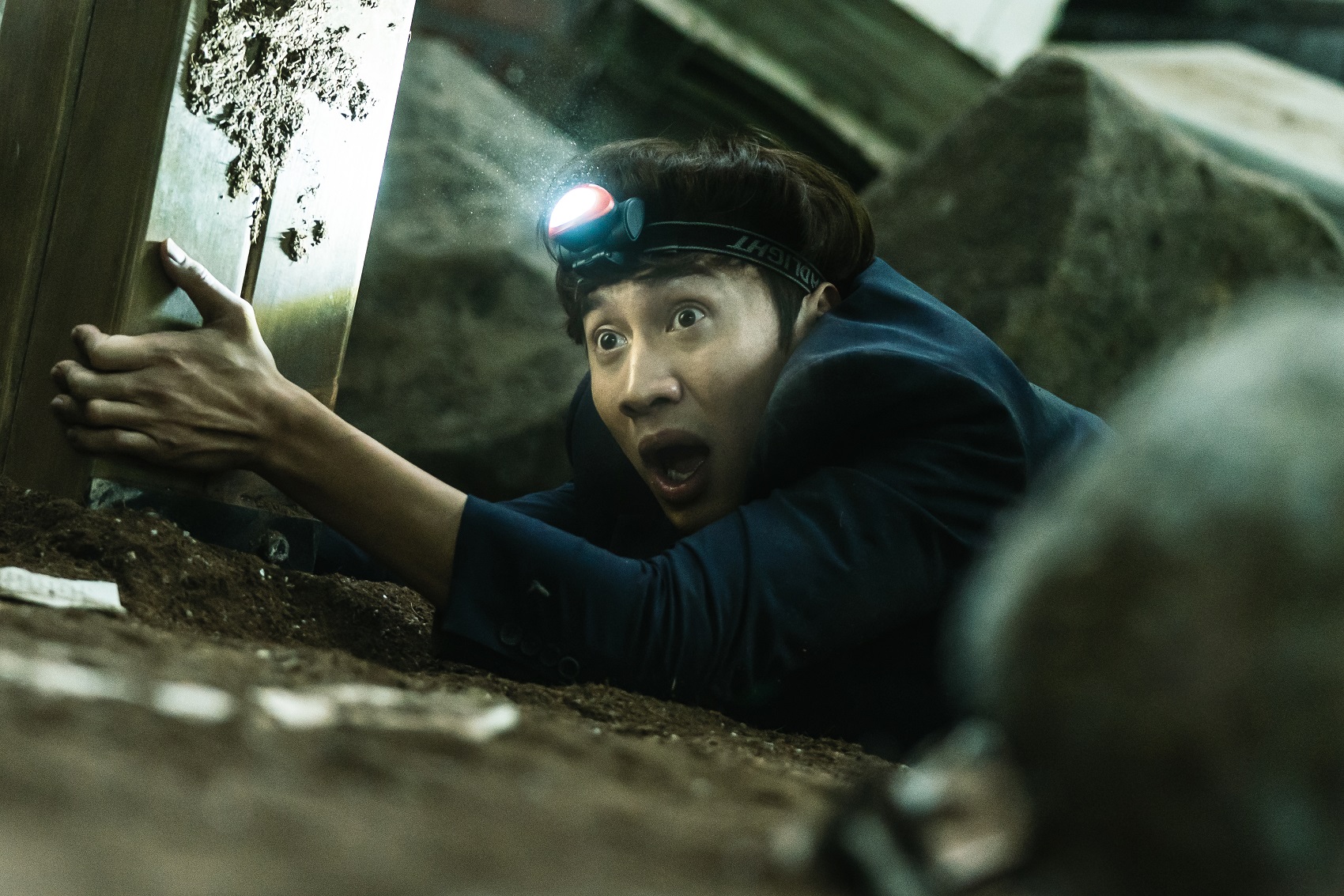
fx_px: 6047
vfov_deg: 8.5
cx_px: 672
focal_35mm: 162
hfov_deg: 12.7
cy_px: 448
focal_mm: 108
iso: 1600
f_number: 2.8
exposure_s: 1/160
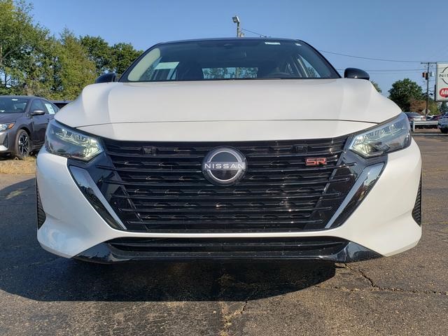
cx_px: 224
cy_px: 168
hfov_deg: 67.3
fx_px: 336
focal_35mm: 26
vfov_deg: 53.1
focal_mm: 4.3
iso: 50
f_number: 2.4
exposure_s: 1/1686
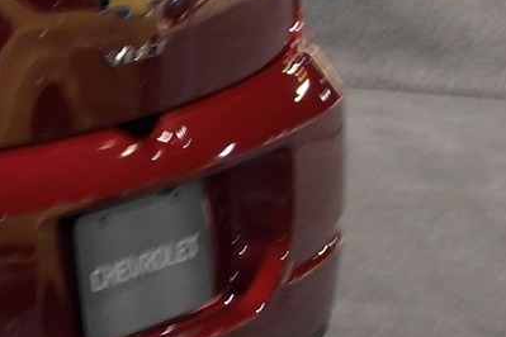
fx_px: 2642
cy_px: -32
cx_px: -791
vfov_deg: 7.3
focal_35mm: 188
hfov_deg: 9.5
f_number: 3.5
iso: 400
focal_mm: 20
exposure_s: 1/30
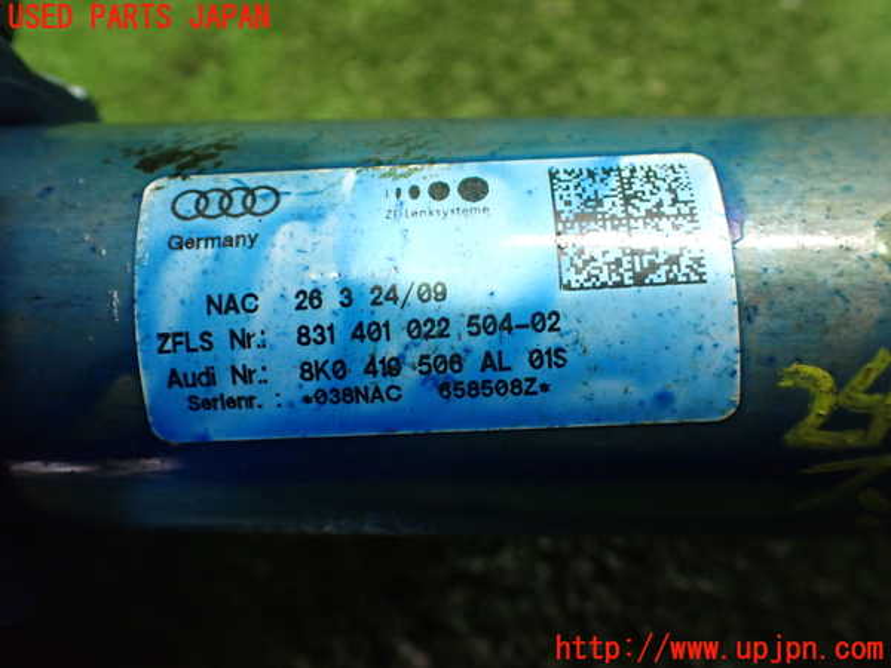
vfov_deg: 46.8
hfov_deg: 60.0
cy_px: 334
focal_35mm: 30
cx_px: 446
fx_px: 772
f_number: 2.3
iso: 1000
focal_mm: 5.4
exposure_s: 1/30
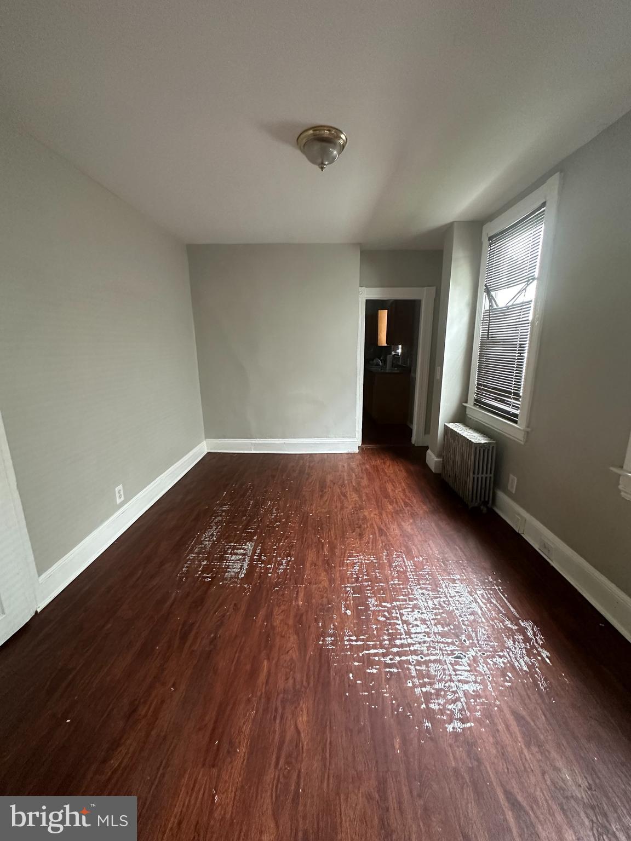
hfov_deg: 85.7
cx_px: 316
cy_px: 420
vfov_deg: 102.1
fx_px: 340
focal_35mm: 14
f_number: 2.2
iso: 500
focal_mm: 2.22
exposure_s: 1/60
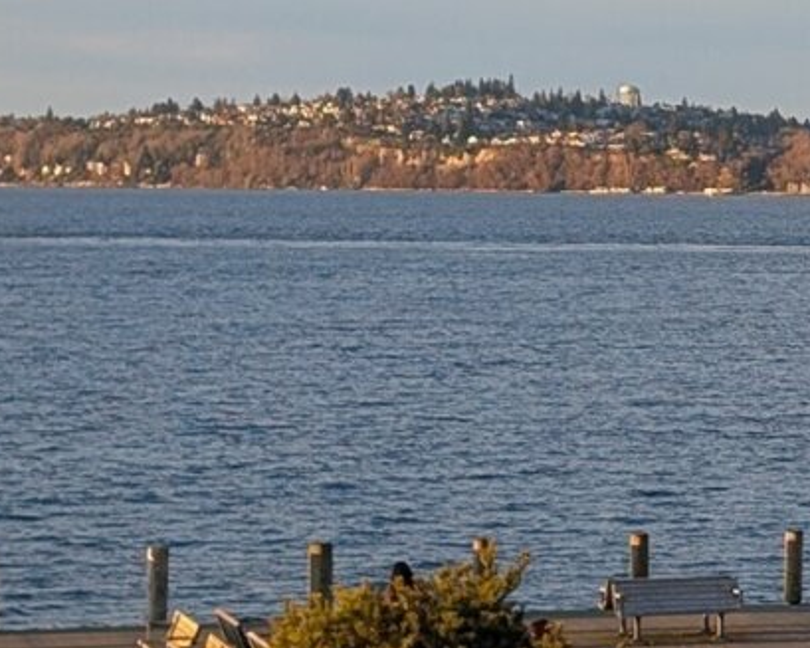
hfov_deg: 11.5
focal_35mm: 164
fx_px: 3931
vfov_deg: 9.4
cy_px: 155
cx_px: 1060
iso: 20
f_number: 1.68
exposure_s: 1/172
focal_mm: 6.9
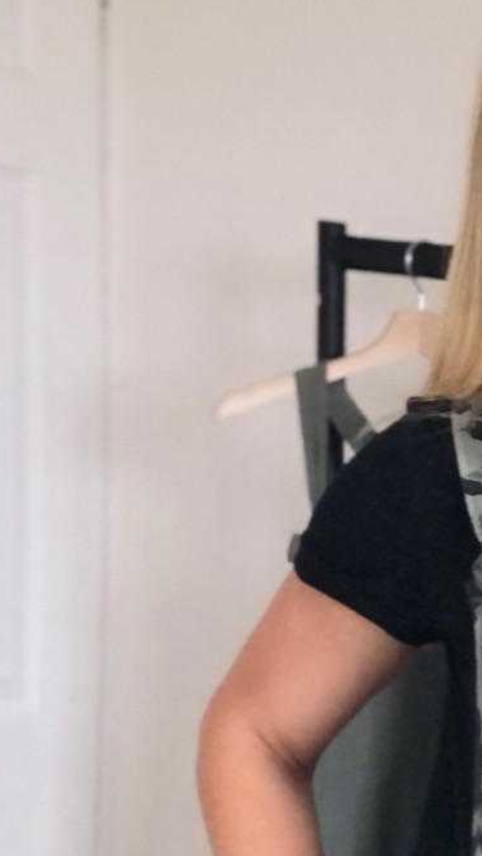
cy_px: 1229
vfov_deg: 10.9
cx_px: 850
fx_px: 4336
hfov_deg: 6.2
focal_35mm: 191
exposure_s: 1/30
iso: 64
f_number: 2.8
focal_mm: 6.6
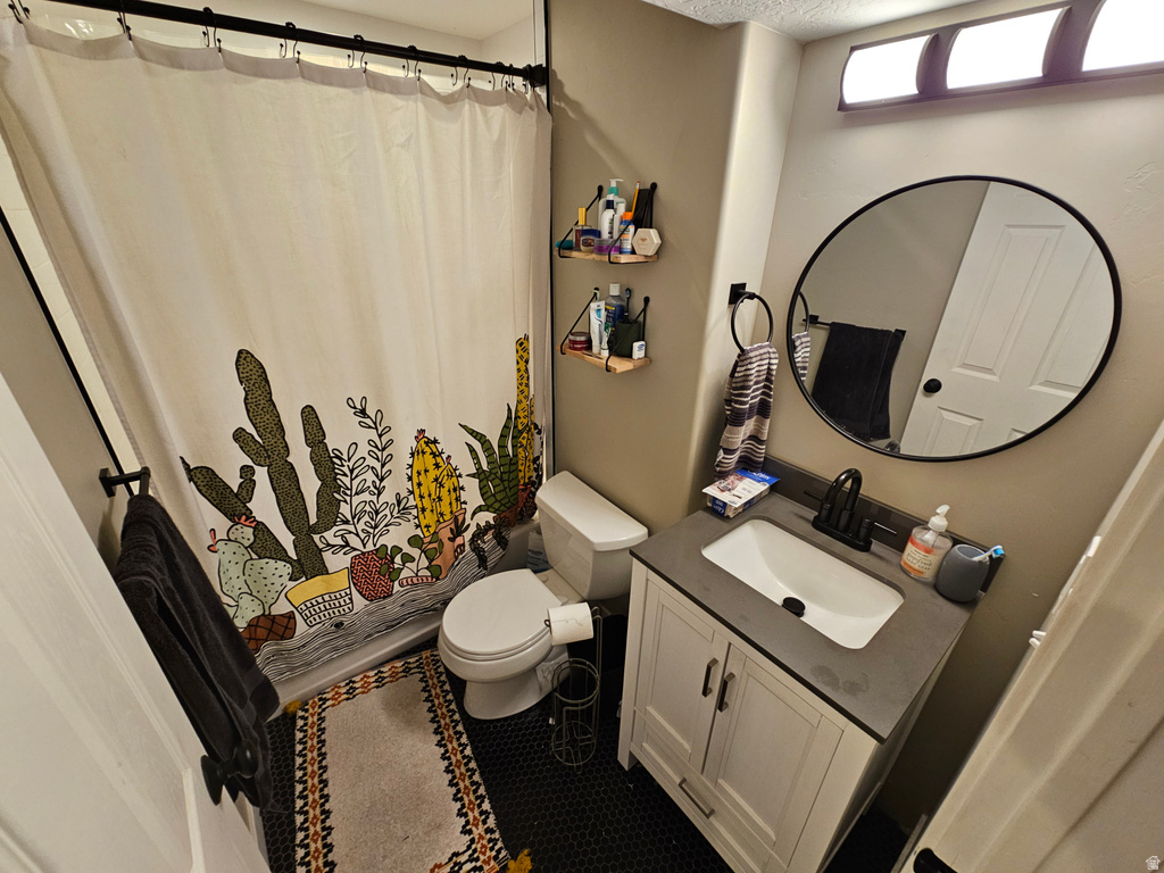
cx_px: 582
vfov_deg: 89.9
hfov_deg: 106.2
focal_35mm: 13
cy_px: 436
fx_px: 437
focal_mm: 2.2
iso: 160
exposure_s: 1/60
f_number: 2.2
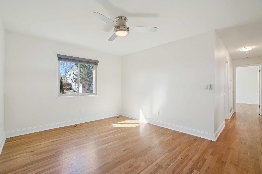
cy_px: 87
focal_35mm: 15
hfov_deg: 100.4
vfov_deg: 77.3
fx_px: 109
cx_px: 131
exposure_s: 1/60
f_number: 8
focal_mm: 10
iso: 400
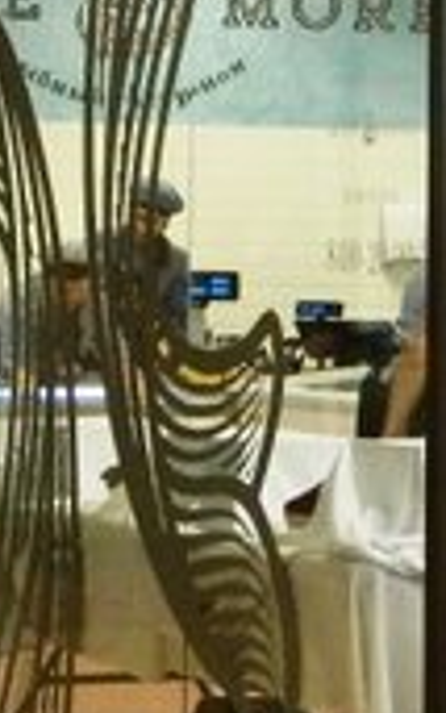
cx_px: 252
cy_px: -6
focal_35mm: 203
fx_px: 3945
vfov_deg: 10.2
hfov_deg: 6.5
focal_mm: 8.4
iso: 400
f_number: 3.6
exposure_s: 1/50
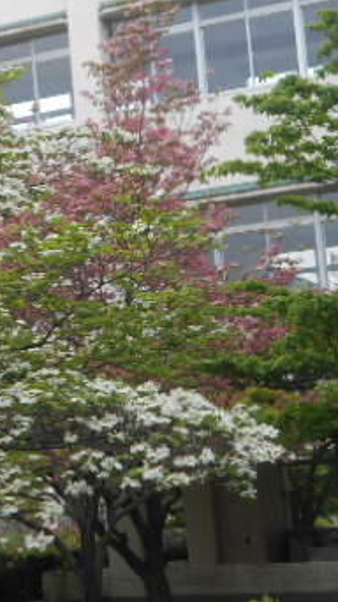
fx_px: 1628
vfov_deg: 21.0
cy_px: 294
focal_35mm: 102
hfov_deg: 11.2
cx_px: -222
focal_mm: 8.8
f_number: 4.5
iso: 80
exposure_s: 1/320
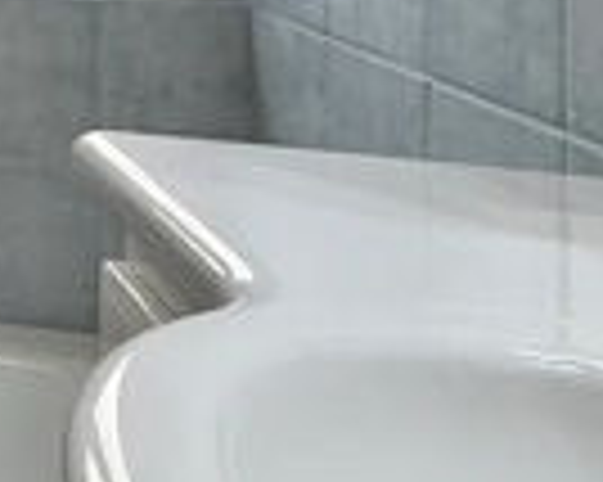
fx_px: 1284
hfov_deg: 16.2
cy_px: -72
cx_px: -754
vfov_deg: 20.1
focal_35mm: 72
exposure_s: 1/100
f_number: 2.2
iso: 80
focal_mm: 2.22
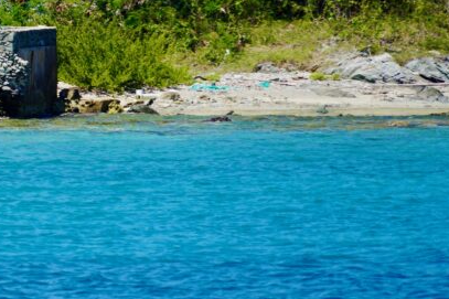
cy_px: -67
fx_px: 7530
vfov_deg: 2.3
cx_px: -67
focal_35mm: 604
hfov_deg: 3.4
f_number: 7.1
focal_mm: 240
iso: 100
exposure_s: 1/320
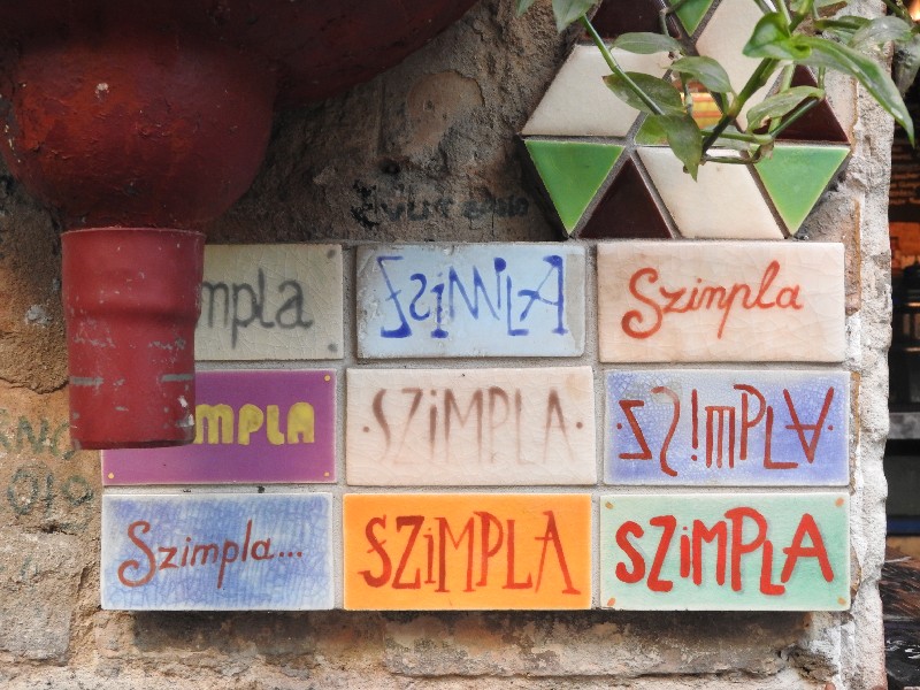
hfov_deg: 38.2
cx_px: 460
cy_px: 345
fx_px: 1329
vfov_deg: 29.1
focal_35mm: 50
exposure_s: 1/30
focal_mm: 9
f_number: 4
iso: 320
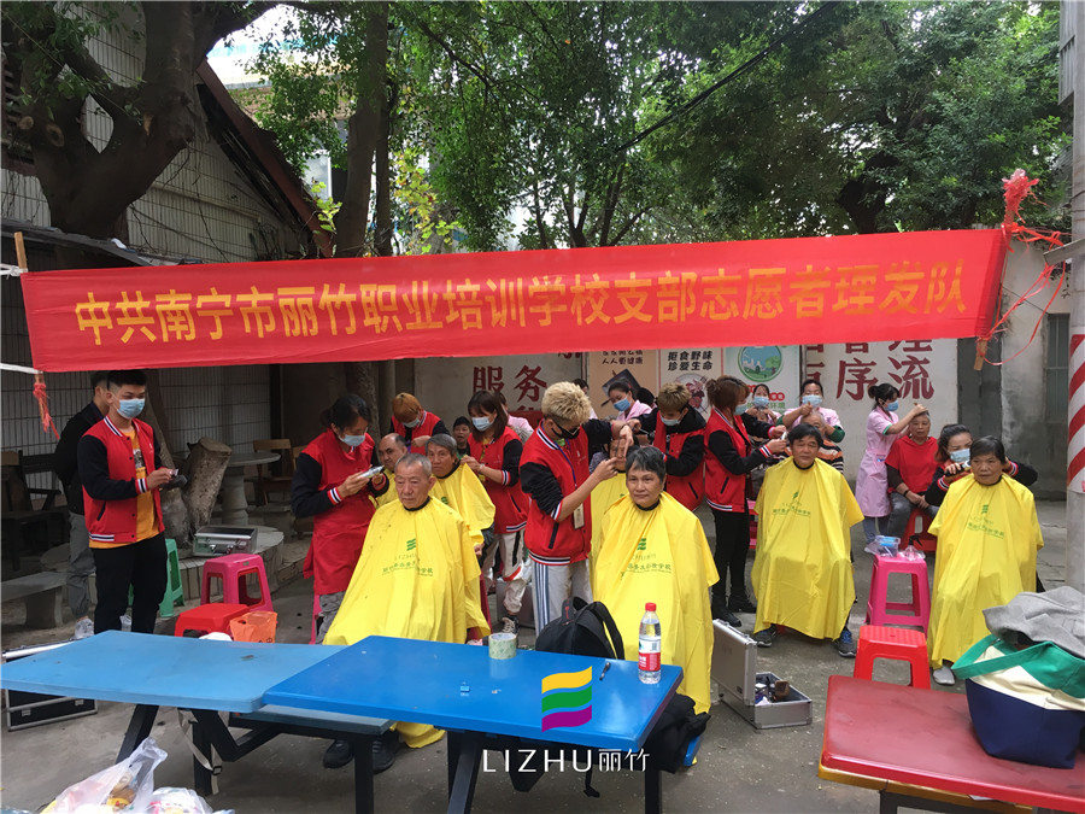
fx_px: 909
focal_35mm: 29
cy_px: 407
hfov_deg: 61.7
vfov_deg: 48.2
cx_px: 542
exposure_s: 1/33
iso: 25
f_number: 2.2
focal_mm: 4.15
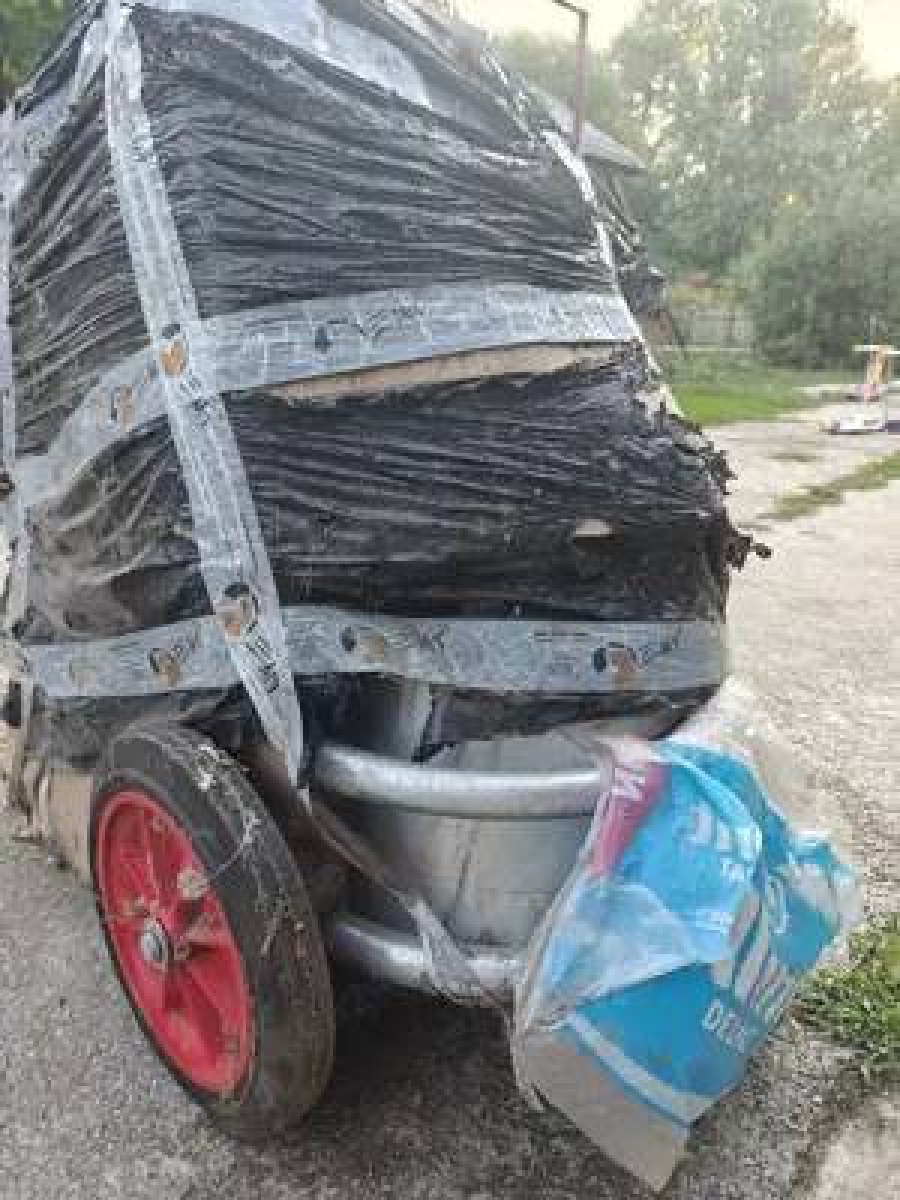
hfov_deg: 58.9
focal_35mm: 23
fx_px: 797
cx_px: 450
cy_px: 600
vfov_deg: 73.9
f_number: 1.6
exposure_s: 1/100
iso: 100
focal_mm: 6.06
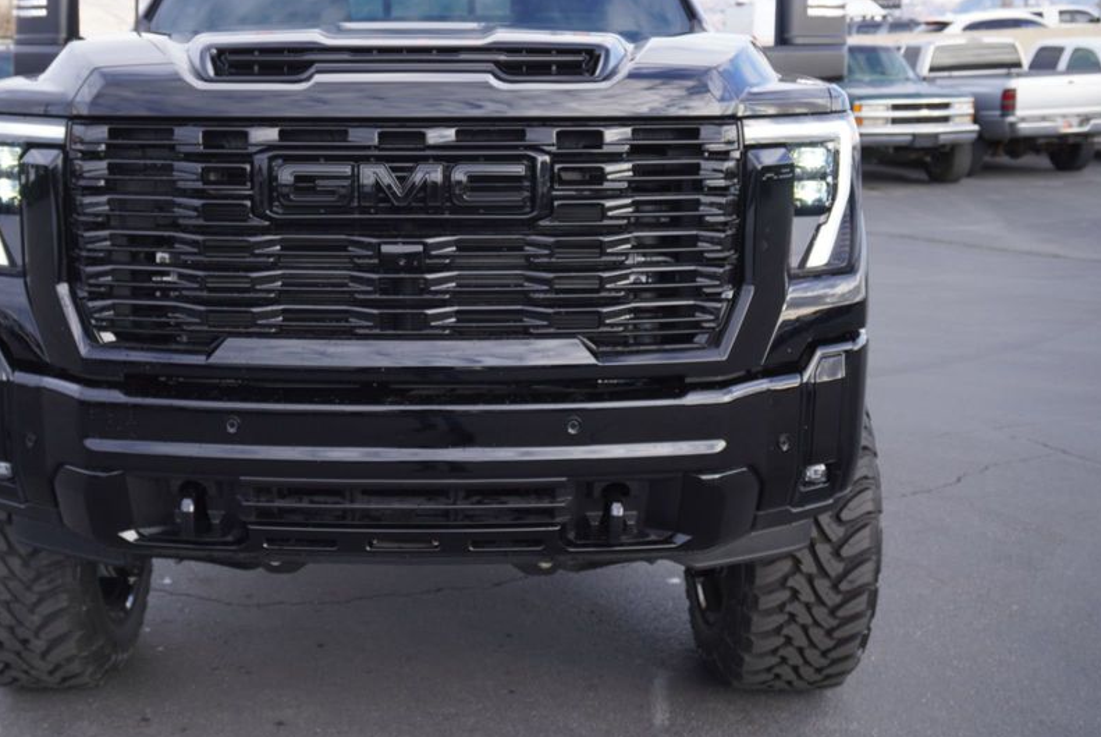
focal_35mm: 45
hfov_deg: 43.6
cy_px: 307
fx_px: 1367
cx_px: 418
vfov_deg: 30.1
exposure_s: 1/125
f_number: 5.6
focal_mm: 23
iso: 100
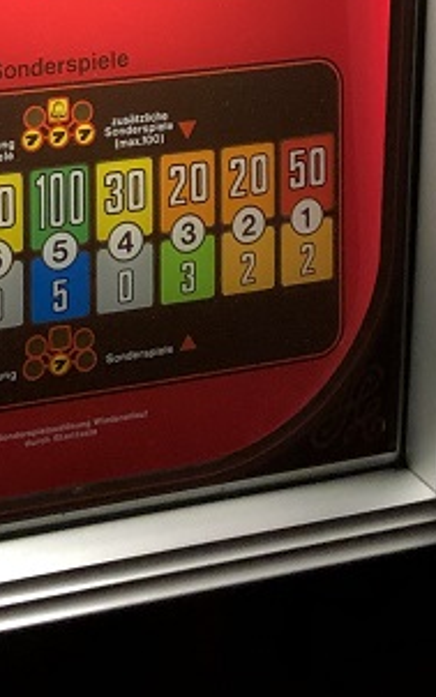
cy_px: -163
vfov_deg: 18.6
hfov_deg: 12.3
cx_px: 14
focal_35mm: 105
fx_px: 1994
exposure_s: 1/11
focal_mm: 3.99
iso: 100
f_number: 1.8
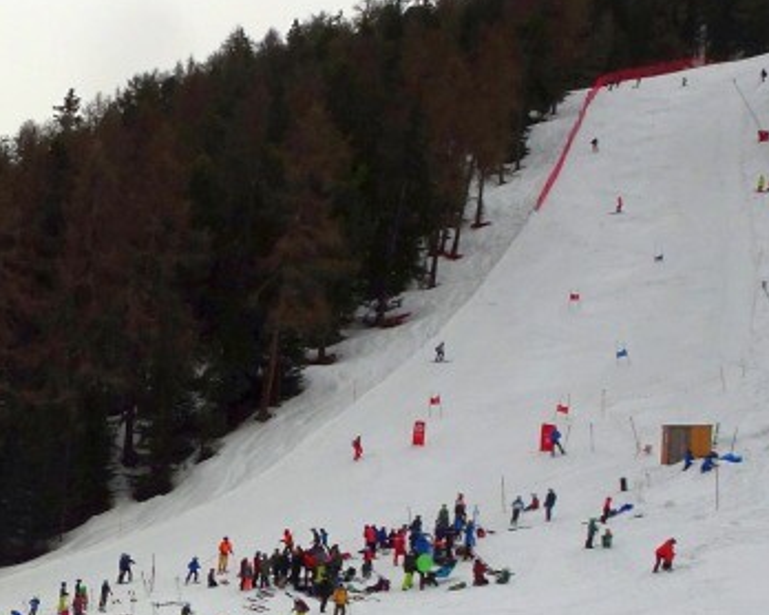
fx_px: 1570
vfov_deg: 21.6
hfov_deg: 25.2
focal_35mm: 69
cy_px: 571
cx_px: -110
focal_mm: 4.1
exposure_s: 1/2000
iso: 80
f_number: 3.5
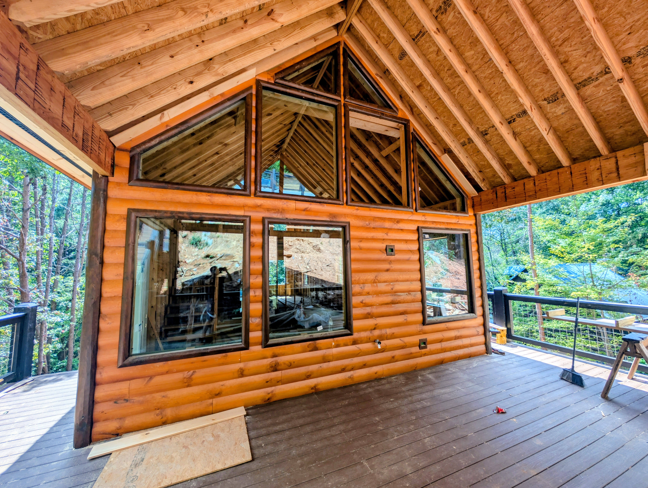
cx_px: 324
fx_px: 225
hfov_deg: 110.5
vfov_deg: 94.6
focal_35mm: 12
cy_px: 244
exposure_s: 1/924
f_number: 1.7
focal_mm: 2.02
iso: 57
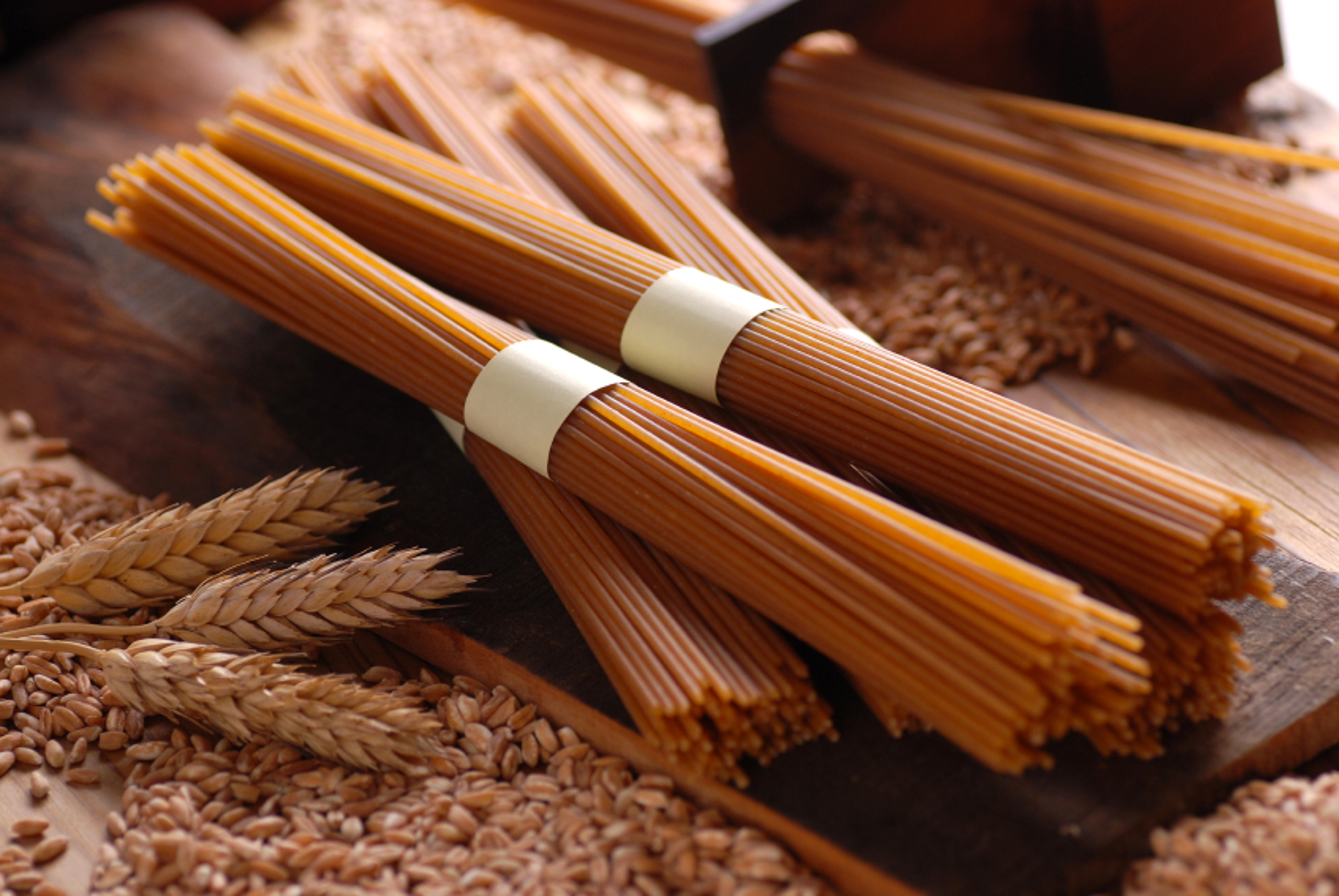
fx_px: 5027
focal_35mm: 135
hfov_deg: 15.2
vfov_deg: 10.2
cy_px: 448
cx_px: 670
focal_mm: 90
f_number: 5
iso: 100
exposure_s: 1/100
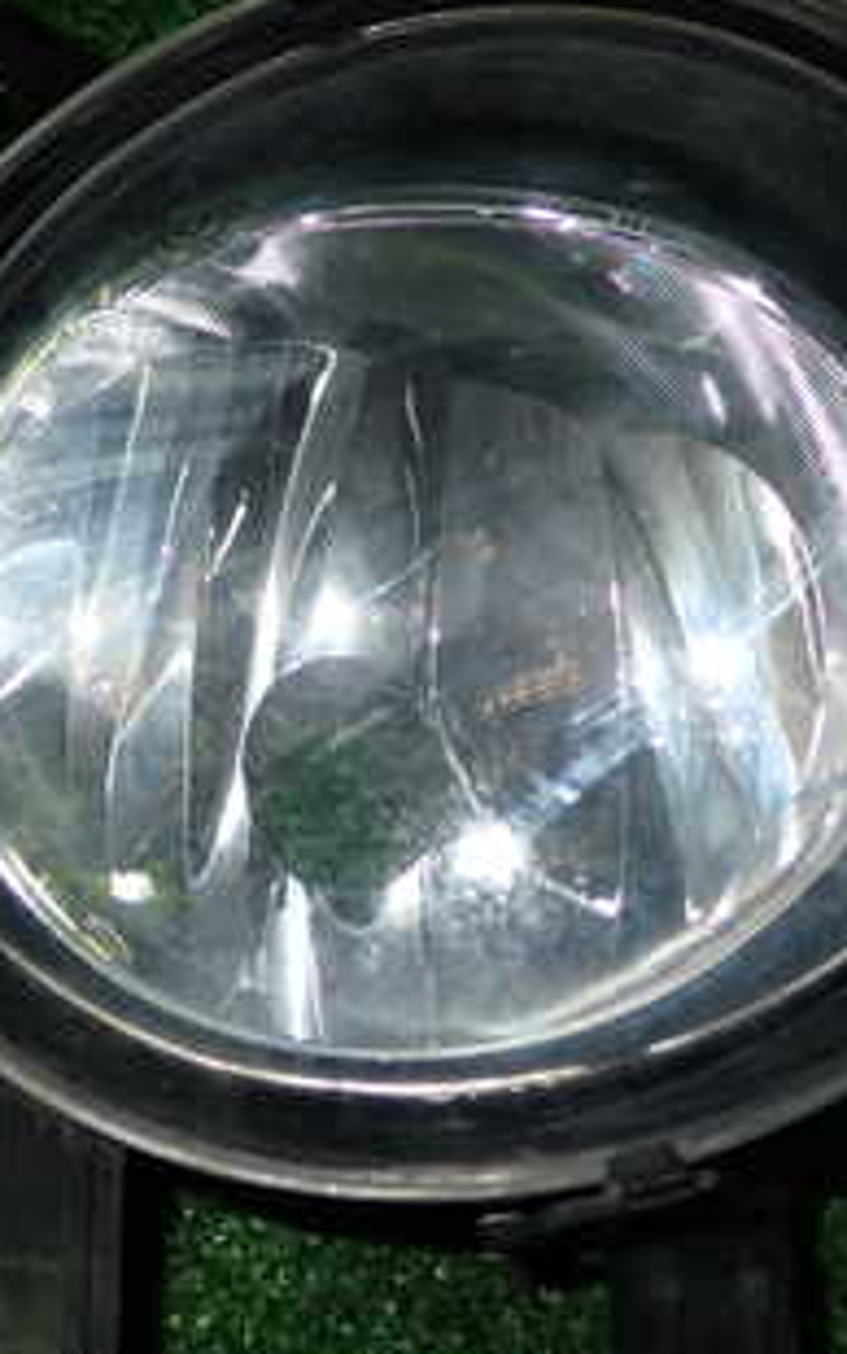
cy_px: 725
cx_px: 493
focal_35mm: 78
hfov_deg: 16.7
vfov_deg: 26.5
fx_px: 2878
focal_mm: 6.83
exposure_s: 1/40
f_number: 8
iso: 200
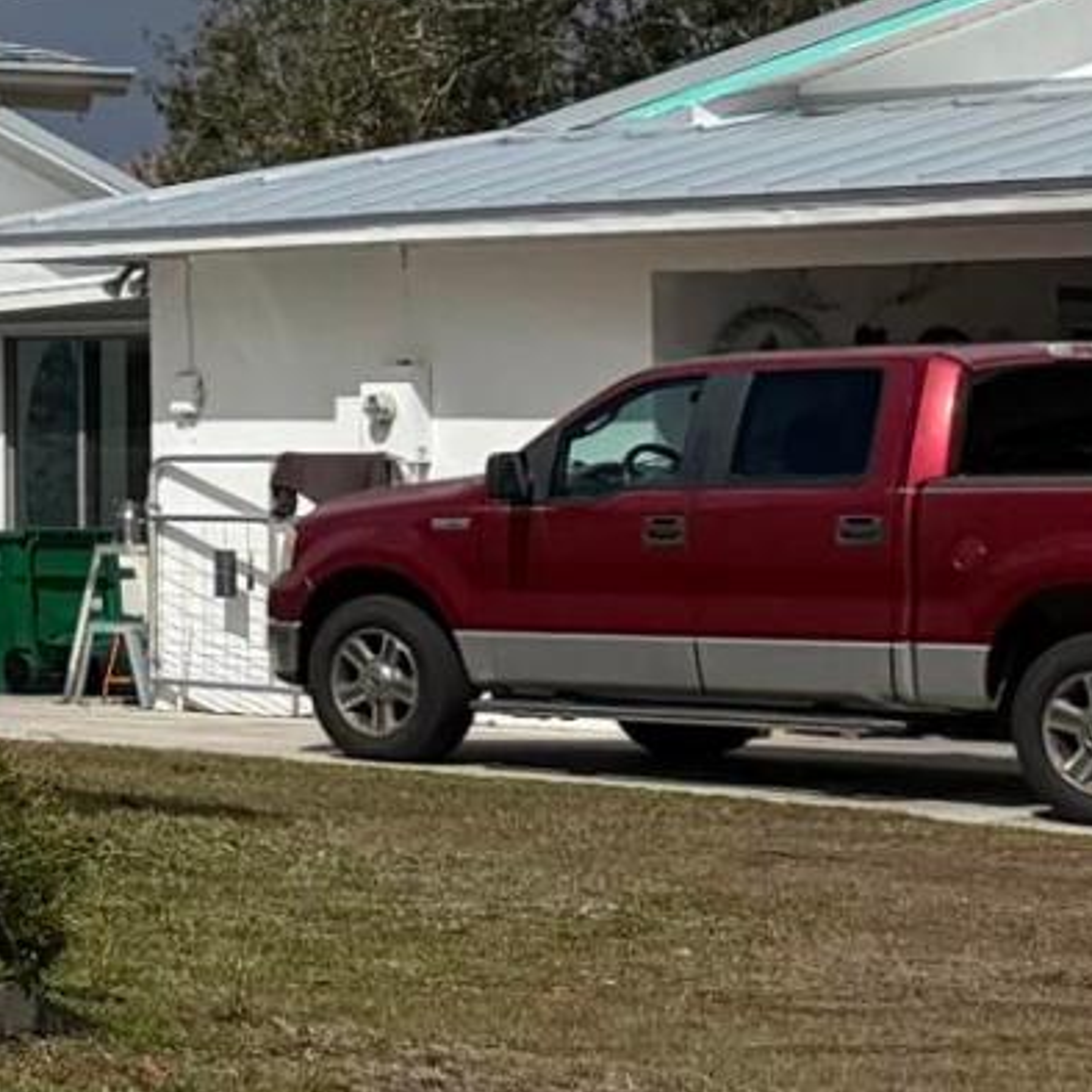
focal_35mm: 155
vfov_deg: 11.2
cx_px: -2420
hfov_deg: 8.8
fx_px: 5532
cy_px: 186
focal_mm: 6.76
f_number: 1.78
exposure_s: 1/17544
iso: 80
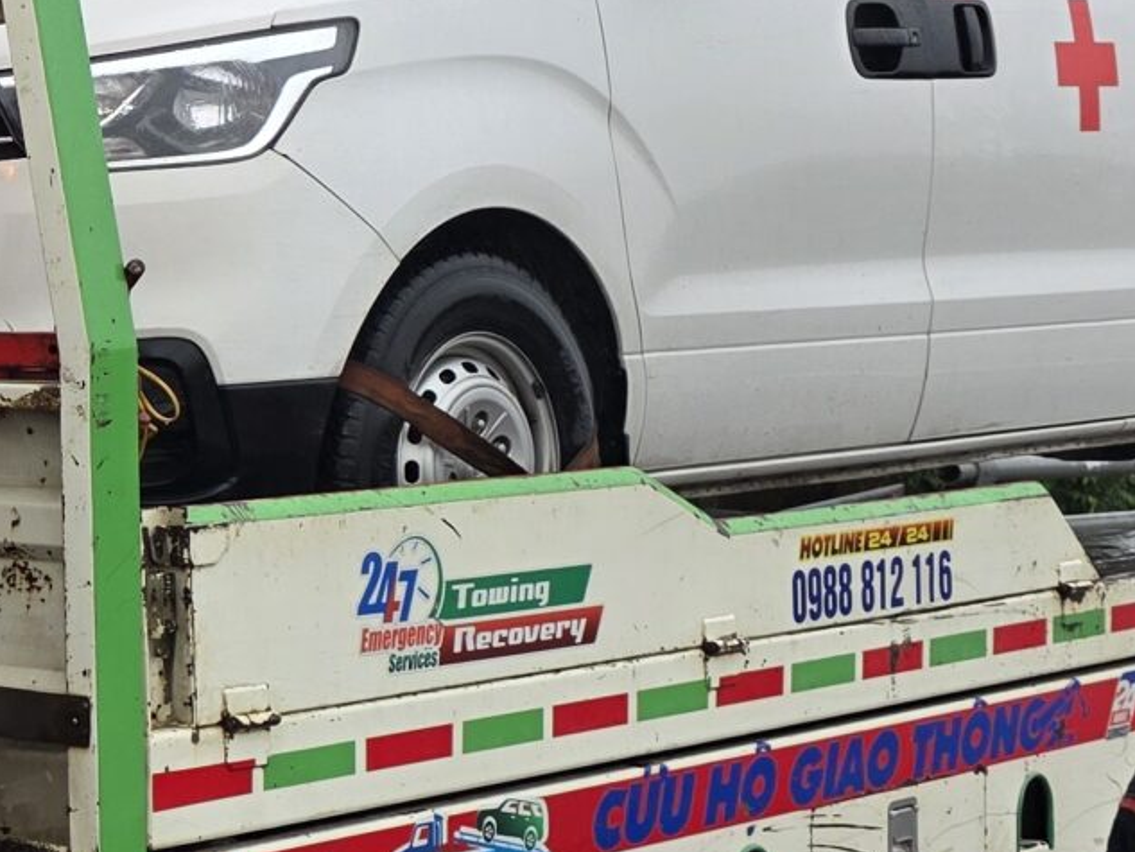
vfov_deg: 15.9
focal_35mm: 93
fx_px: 3050
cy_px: 391
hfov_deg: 18.2
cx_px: -671
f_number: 1.7
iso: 40
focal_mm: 6.3
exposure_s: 1/180
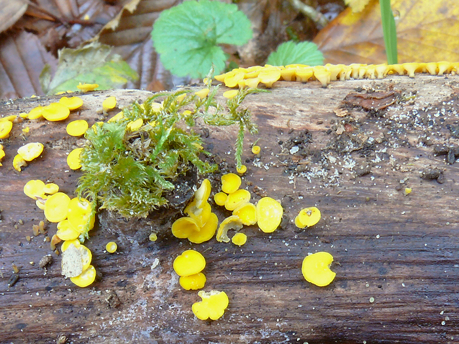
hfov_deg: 52.7
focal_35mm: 35
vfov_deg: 40.7
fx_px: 464
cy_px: 172
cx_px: 230
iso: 100
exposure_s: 1.3
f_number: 11
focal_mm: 7.4
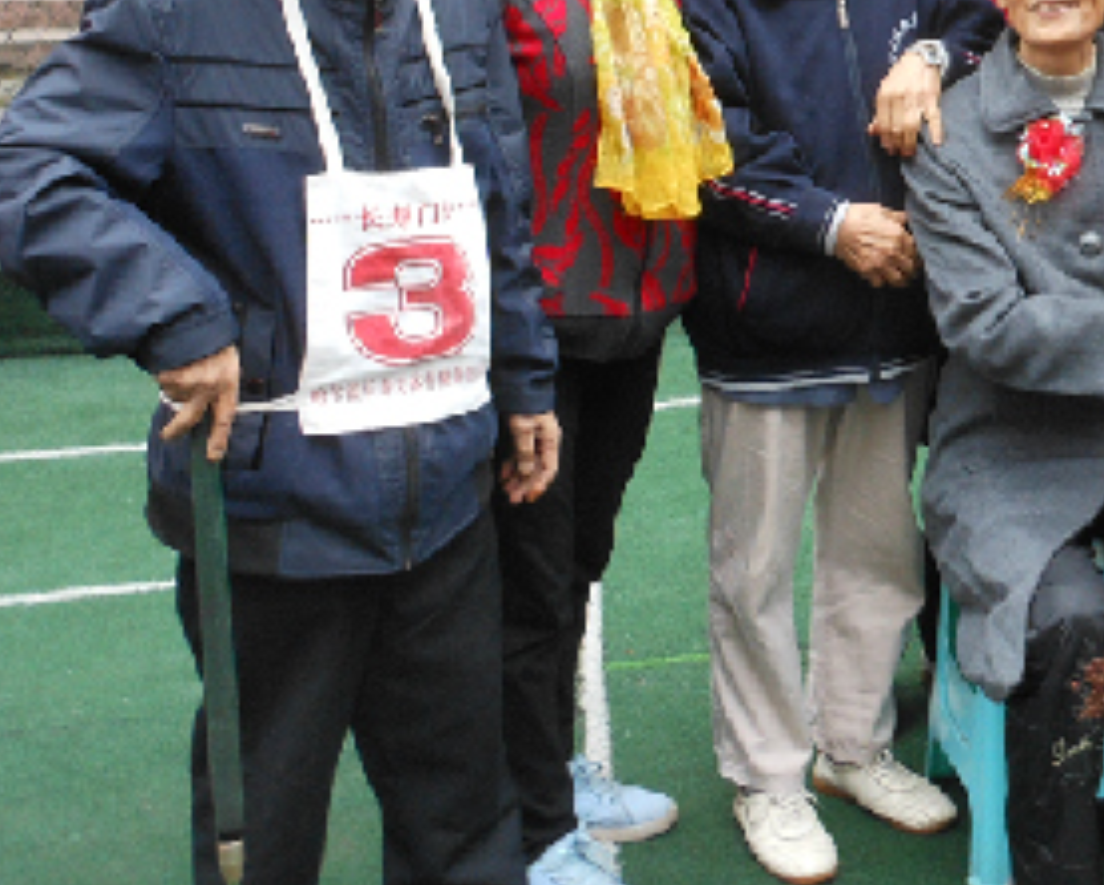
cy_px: 26
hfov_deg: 26.4
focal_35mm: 69
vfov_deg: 21.5
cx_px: 1044
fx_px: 2256
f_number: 3.7
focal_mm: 5
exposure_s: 1/30
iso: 125
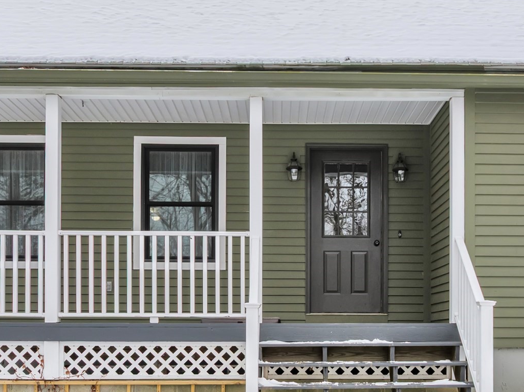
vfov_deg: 30.0
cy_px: 262
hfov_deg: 39.6
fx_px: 726
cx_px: 297
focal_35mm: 48
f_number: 2.8
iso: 150
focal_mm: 12.29
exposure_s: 1/60
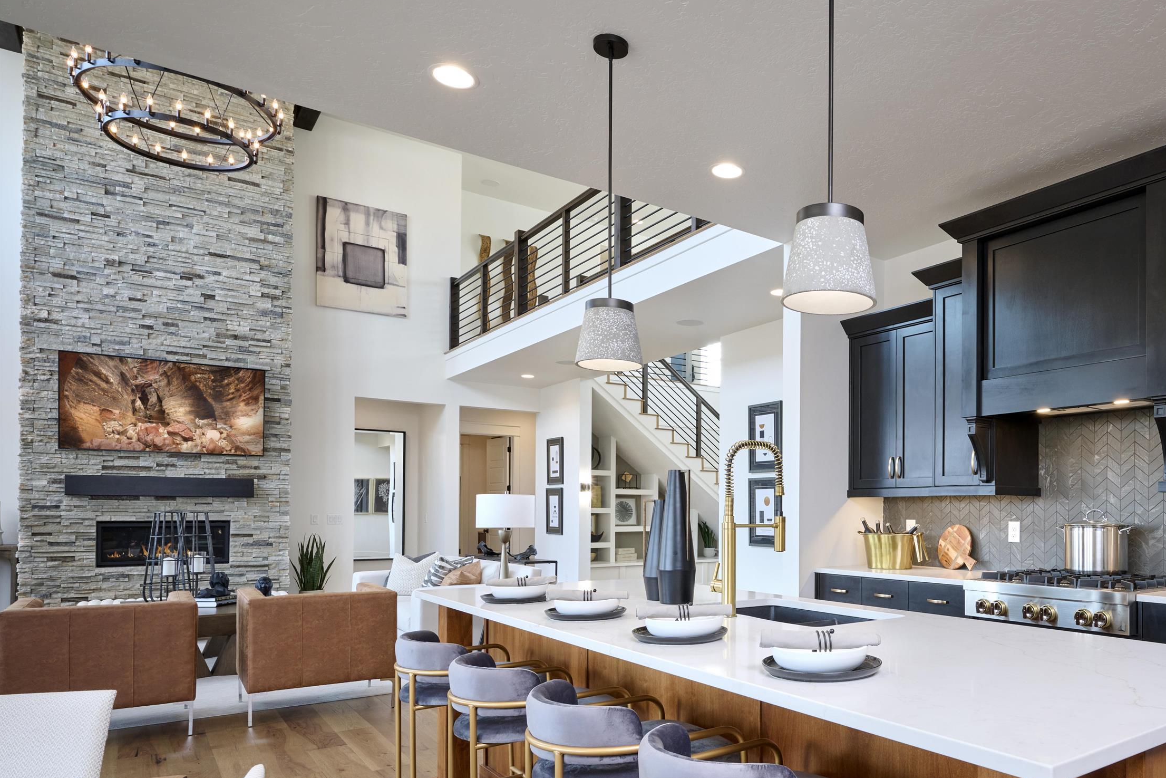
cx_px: 808
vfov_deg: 50.5
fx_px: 810
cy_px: 507
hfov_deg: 68.8
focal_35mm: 25
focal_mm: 18
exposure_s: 1/10
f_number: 11
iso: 400
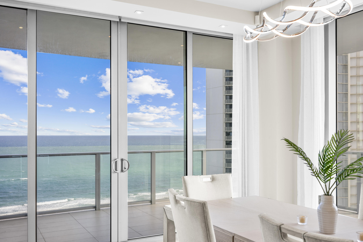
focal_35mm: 35
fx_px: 353
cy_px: 121
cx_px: 182
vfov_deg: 37.8
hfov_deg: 54.4
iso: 64
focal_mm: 35
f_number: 8
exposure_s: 1/15
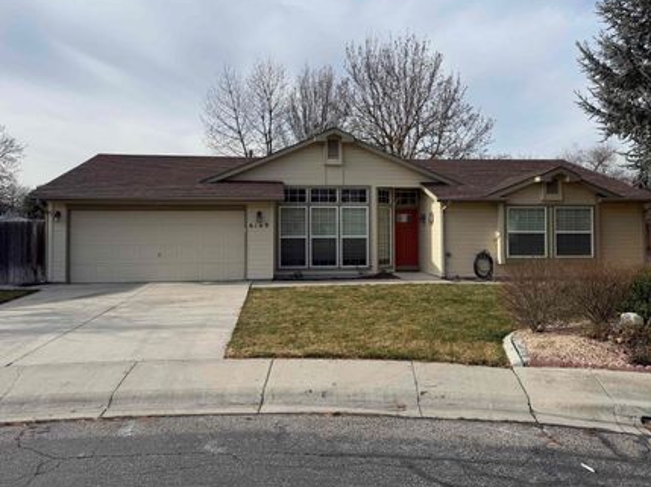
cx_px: 331
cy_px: 215
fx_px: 526
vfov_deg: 49.6
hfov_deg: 63.5
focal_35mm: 28
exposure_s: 1/4405
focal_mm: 6.76
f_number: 1.78
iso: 80
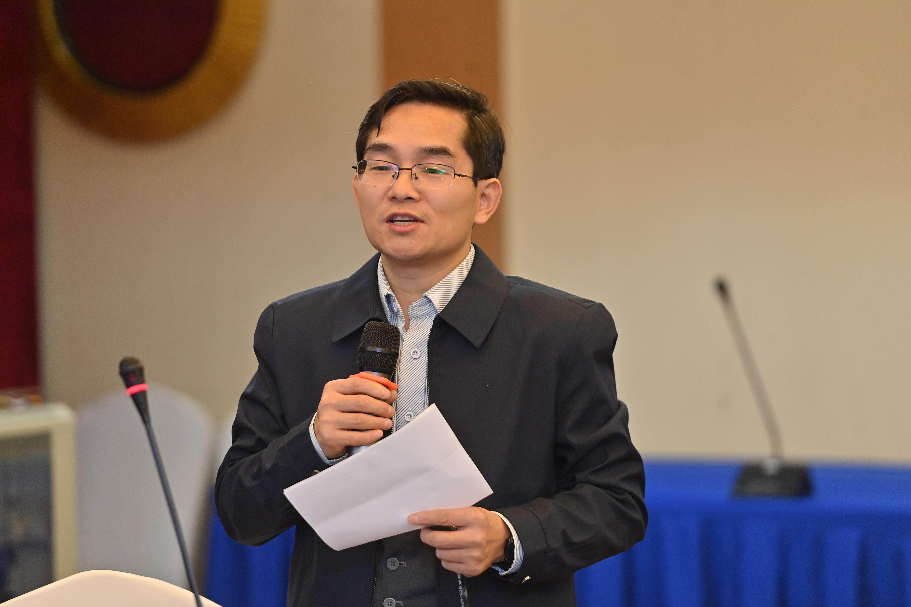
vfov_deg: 7.4
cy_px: 304
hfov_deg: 11.1
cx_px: 456
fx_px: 4681
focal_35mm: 185
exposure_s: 1/125
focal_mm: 185
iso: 1250
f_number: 3.2
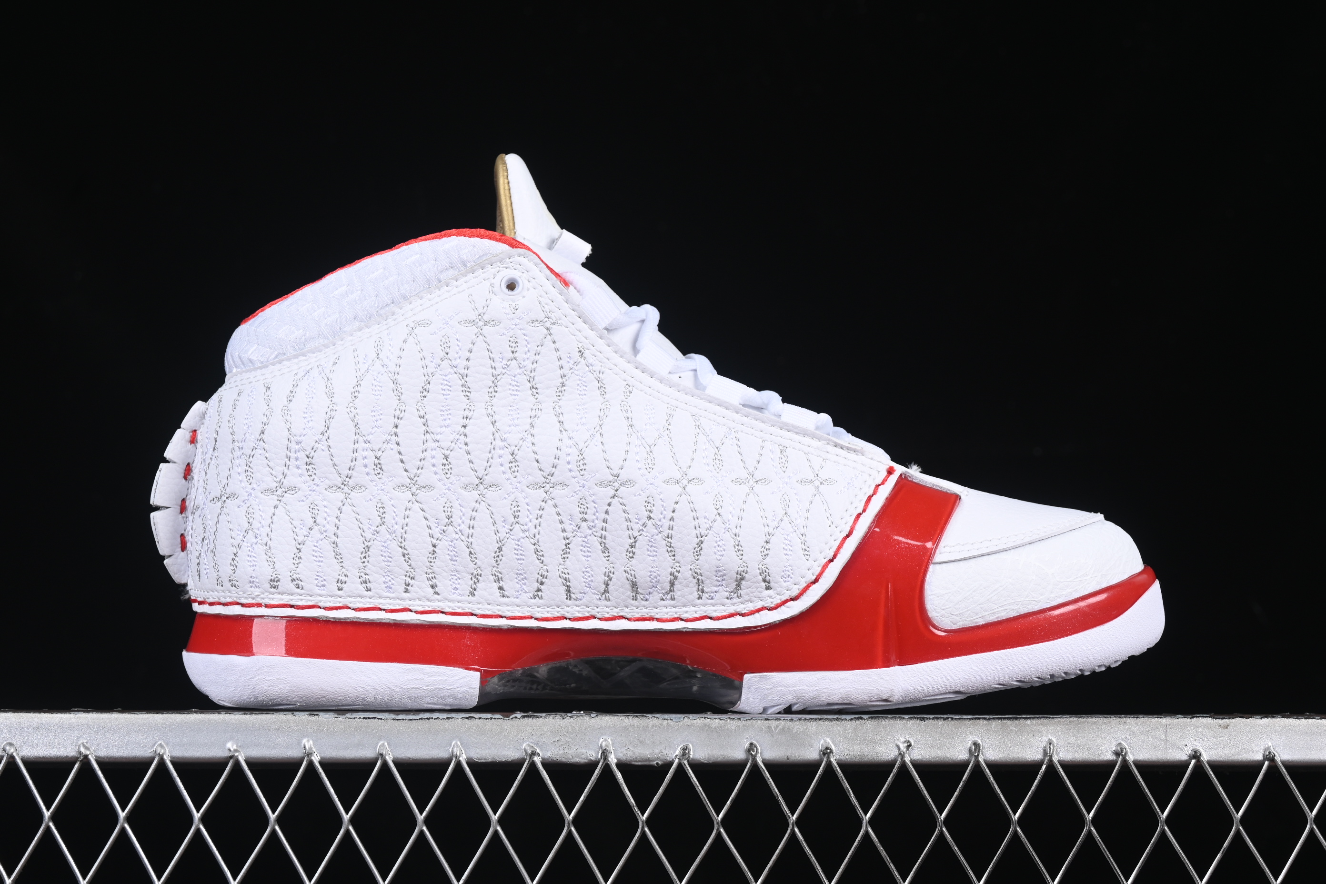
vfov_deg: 18.2
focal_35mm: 75
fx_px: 2762
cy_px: 442
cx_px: 663
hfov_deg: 27.0
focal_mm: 50
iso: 160
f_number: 8
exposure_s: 1/80
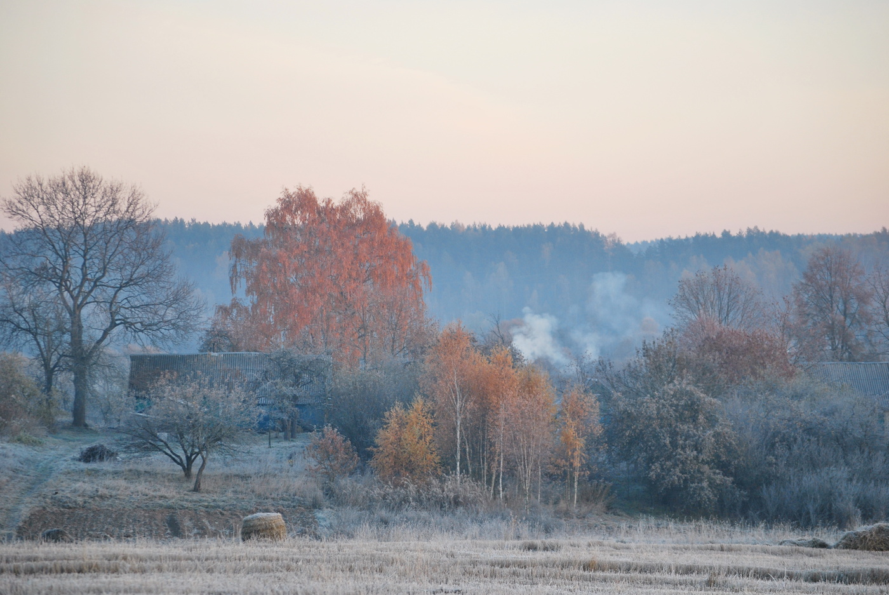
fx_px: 3189
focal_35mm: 129
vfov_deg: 10.7
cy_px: 298
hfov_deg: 15.9
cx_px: 444
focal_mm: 86
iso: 320
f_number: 4.5
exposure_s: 1/125
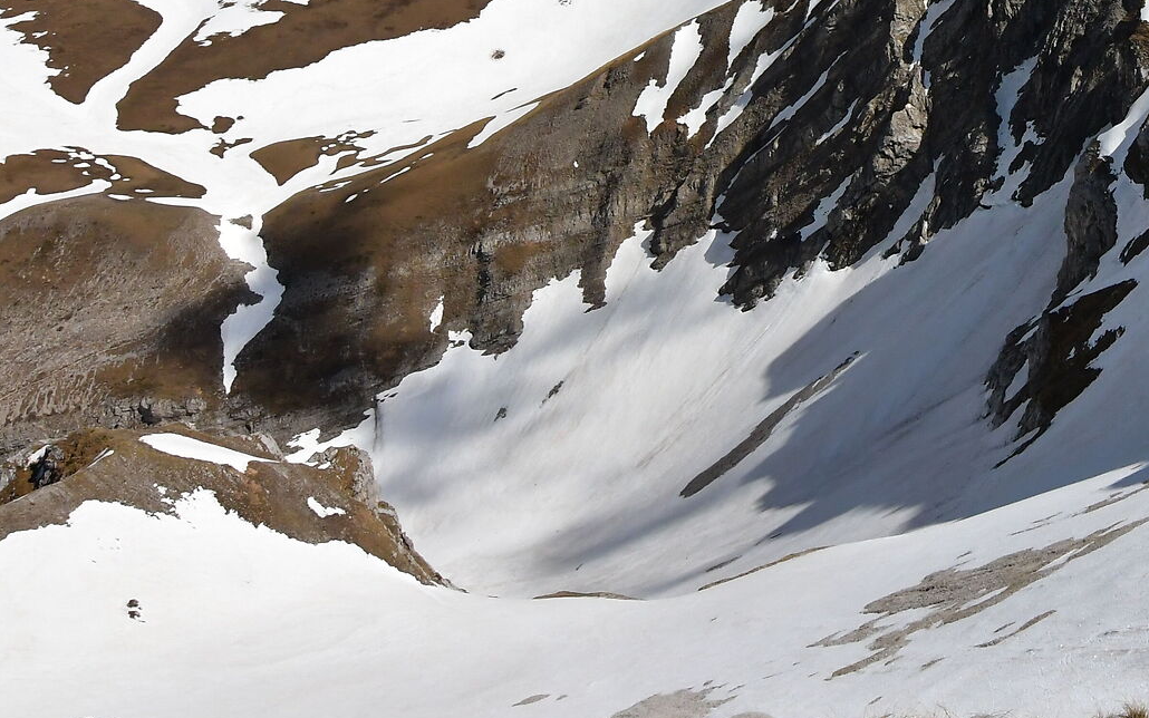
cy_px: -69
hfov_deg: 44.6
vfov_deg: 30.2
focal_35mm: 38
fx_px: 1190
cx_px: 1122
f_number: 14
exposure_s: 1/2500
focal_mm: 11
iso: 1000
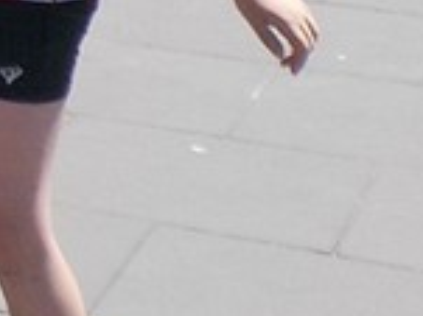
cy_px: -677
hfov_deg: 8.2
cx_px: -857
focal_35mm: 203
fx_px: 2479
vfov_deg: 6.6
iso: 125
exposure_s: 1/1000
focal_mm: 4.1
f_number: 3.3
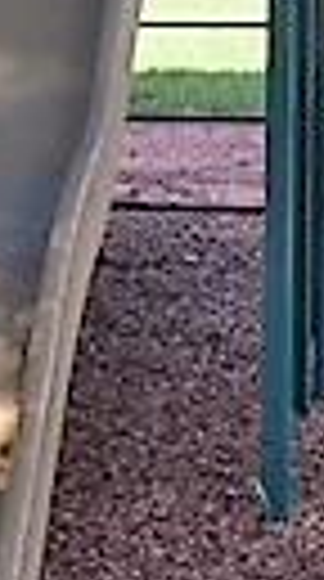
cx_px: -58
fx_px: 2412
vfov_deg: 13.7
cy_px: 175
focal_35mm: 157
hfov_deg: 7.6
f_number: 2.2
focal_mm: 4.15
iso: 25
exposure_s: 1/229
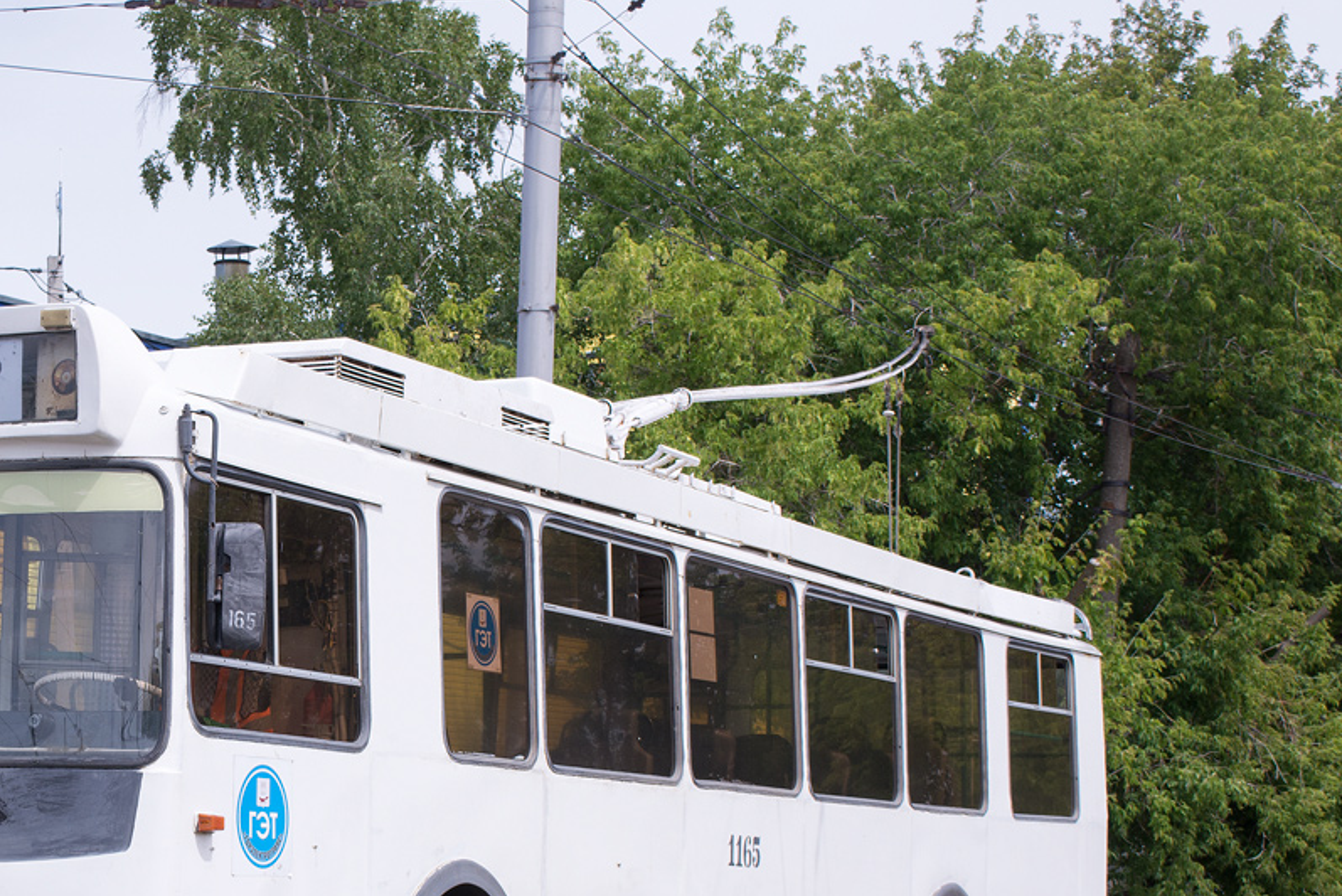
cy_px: 632
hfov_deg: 26.4
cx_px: 340
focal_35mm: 76
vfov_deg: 17.9
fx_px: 2827
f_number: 8
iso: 100
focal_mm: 31
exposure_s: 1/320
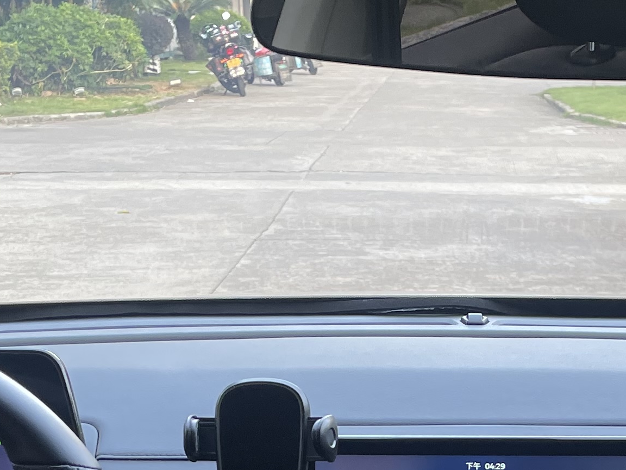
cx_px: 471
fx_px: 1646
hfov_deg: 21.4
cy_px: 647
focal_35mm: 91
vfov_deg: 15.3
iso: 50
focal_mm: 4.2
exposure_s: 1/121
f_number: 1.6
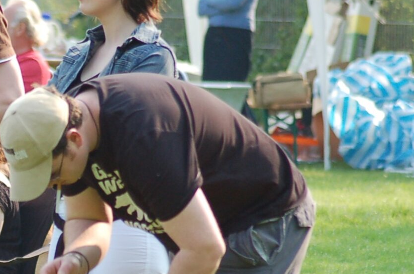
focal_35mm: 592
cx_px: 6
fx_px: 6795
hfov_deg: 3.5
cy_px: 204
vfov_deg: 2.3
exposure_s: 1/640
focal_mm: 150
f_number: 4.5
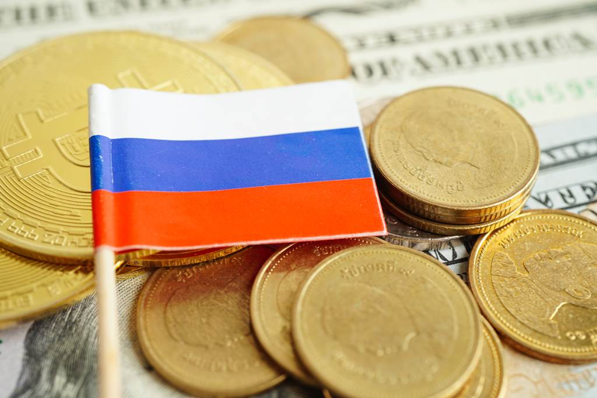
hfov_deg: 39.6
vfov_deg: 27.0
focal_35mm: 50
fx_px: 829
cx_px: 298
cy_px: 199
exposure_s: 1/125
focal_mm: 50
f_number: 5.6
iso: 100
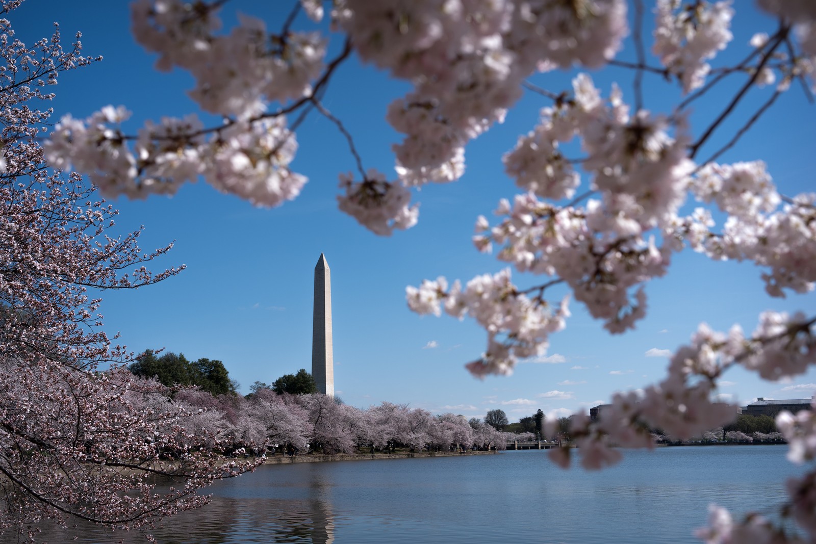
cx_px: 408
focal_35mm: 43
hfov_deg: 45.4
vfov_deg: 31.2
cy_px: 272
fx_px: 975
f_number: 6.3
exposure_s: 1/1250
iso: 200
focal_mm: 43
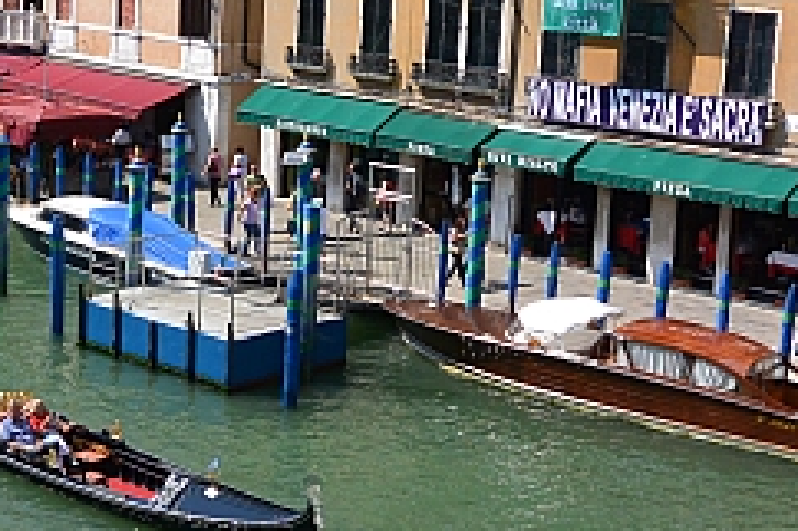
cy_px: 246
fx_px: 1639
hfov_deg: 26.6
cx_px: 102
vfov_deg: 18.4
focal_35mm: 74
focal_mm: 10.7
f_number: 5
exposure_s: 1/1000
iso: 160
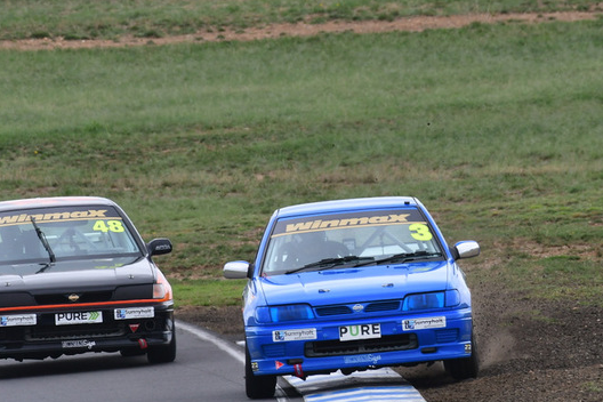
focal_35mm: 1046
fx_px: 17519
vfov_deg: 1.3
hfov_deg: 2.0
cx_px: 391
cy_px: 128
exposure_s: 1/640
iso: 500
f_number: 10
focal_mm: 460
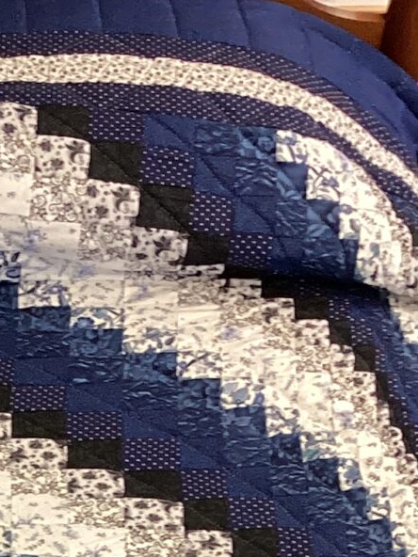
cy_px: 989
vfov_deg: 13.3
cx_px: -233
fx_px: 2157
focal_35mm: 134
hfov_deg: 10.6
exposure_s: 1/60
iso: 160
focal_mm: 3.3
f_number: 2.4
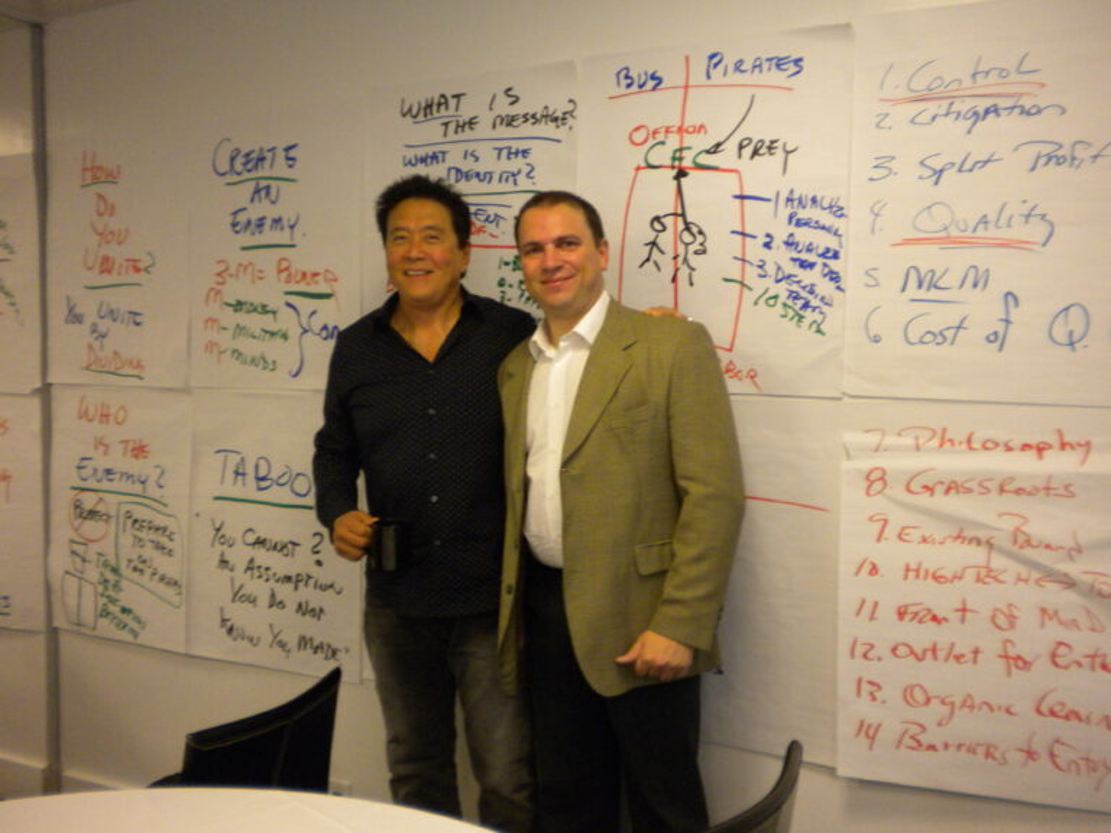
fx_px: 1123
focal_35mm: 35
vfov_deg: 40.7
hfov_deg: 52.6
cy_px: 416
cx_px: 556
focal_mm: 6.3
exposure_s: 1/62
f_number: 3.1
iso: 380
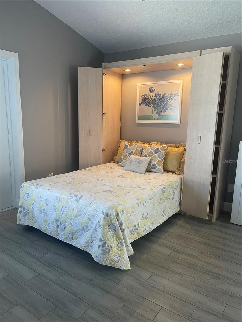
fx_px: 242
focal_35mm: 26
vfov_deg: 67.3
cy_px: 161
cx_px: 121
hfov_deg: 53.1
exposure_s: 1/60
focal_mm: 5.1
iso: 125
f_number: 1.6
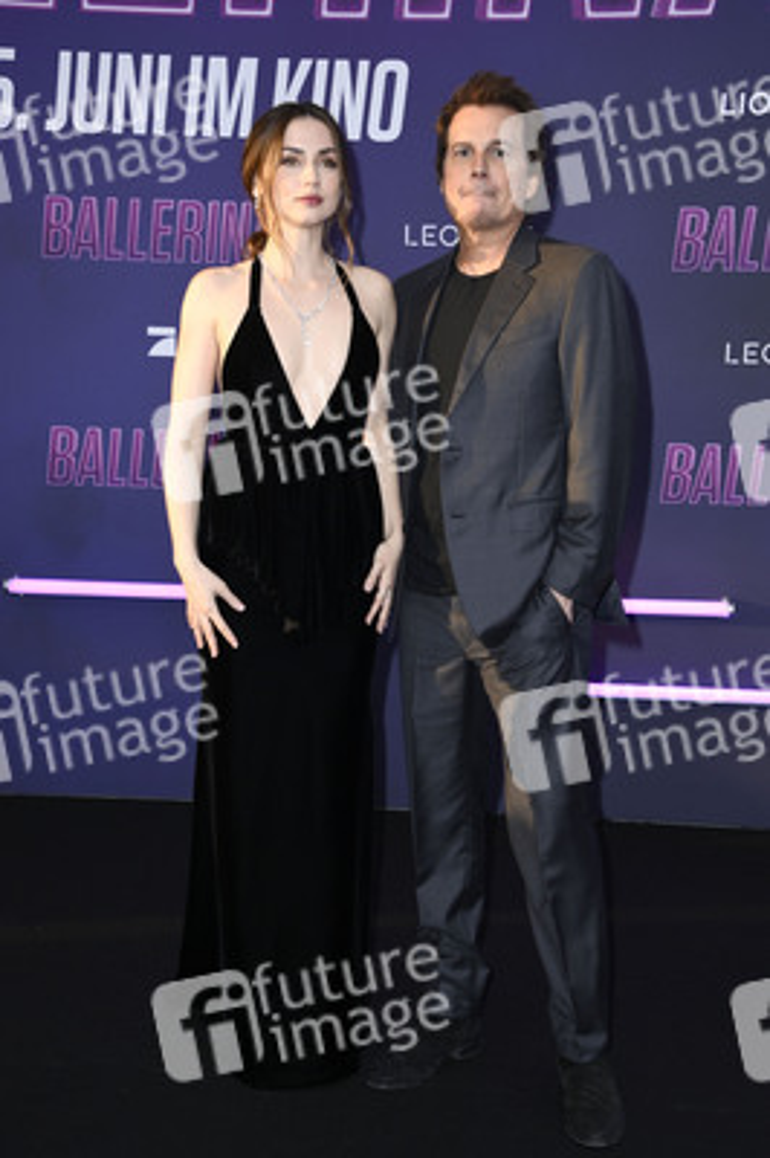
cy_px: 579
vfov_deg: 32.4
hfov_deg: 21.9
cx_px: 385
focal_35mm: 62
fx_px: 1992
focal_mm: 62
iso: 500
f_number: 7.1
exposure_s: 1/250
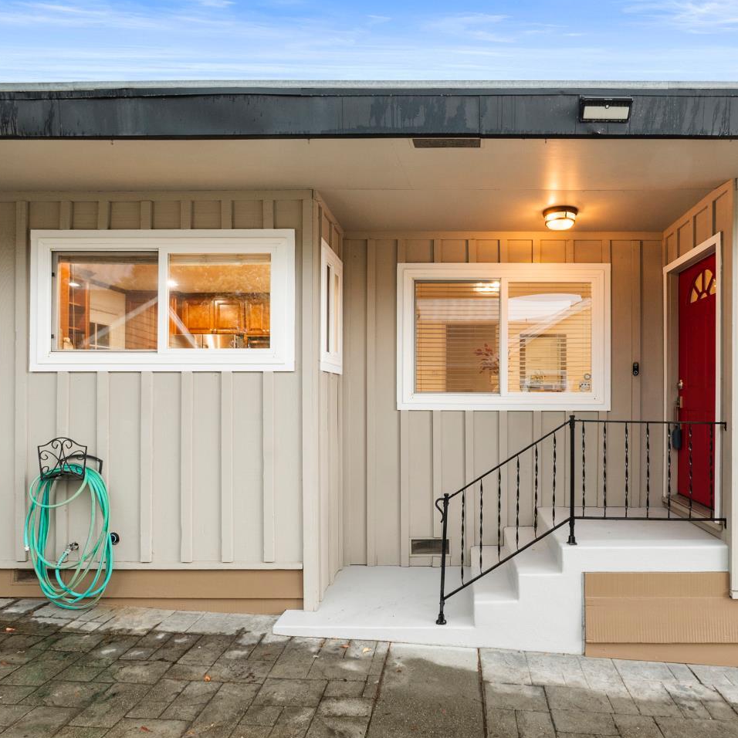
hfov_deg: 73.3
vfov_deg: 74.8
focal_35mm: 20
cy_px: 367
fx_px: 482
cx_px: 469
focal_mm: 10
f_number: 8
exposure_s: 1/4
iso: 250
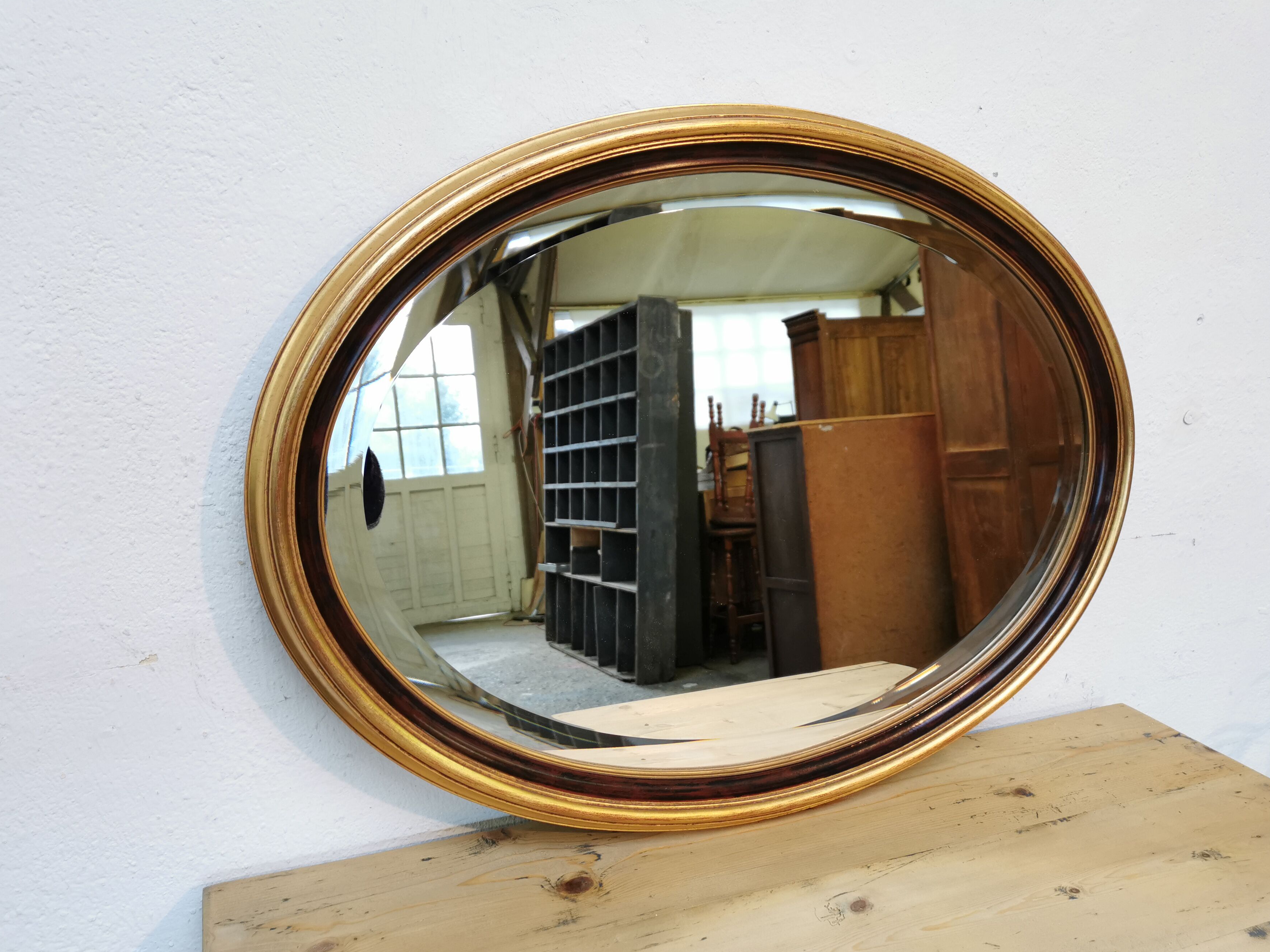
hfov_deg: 63.4
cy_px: 489
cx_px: 645
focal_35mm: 28
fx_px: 1027
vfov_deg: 49.7
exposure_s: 1/50
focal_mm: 5.58
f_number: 1.8
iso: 160
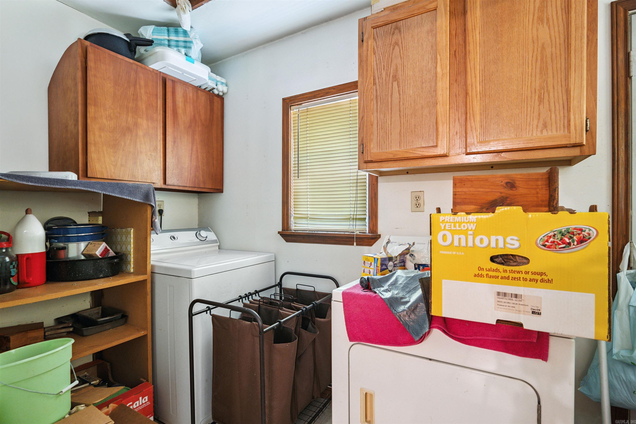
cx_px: 318
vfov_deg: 73.7
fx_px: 283
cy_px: 212
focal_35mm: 16
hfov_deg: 96.7
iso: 1250
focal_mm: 16
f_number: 5.6
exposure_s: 1/4
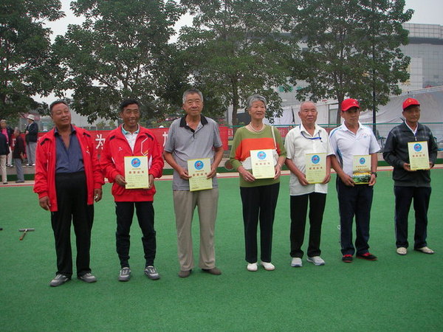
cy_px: 166
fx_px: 486
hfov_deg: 49.0
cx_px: 222
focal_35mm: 38
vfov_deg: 37.7
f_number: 3.3
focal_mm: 6.3
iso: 100
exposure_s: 1/137
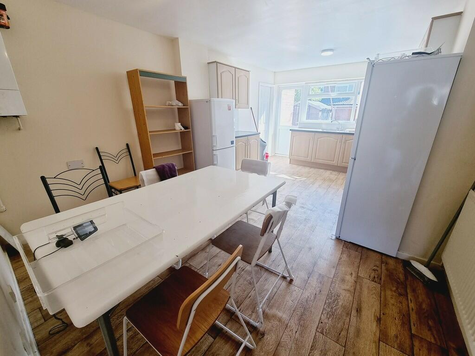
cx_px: 238
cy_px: 178
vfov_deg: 89.9
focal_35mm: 13
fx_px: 178
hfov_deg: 106.2
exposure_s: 1/100
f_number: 2.2
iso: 64
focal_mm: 2.2
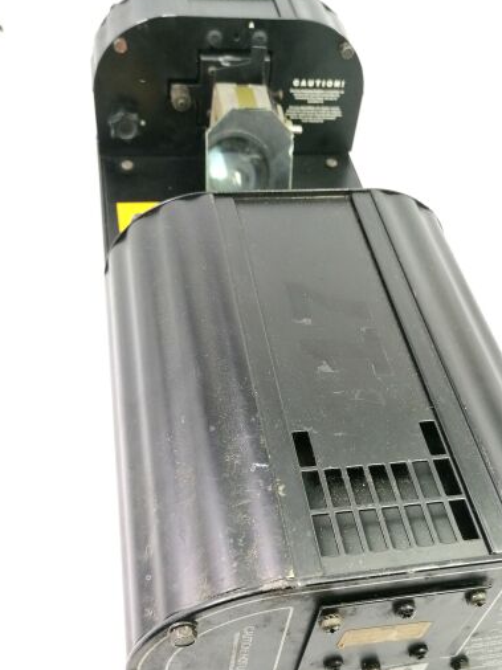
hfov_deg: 35.1
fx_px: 793
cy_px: 367
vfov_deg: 45.7
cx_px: 281
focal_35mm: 41
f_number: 1.8
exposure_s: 1/100
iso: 64
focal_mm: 4.75
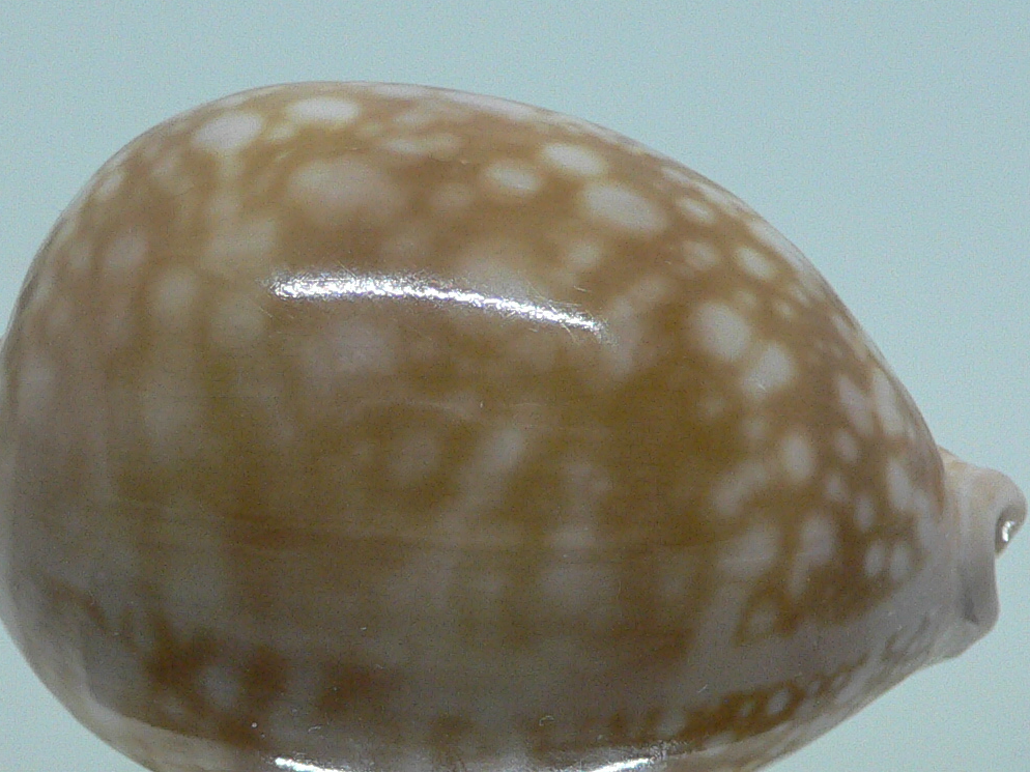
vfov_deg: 20.5
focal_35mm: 71
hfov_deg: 27.4
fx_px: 2112
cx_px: 433
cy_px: 627
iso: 150
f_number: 2.8
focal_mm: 4.6
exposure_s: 1/60
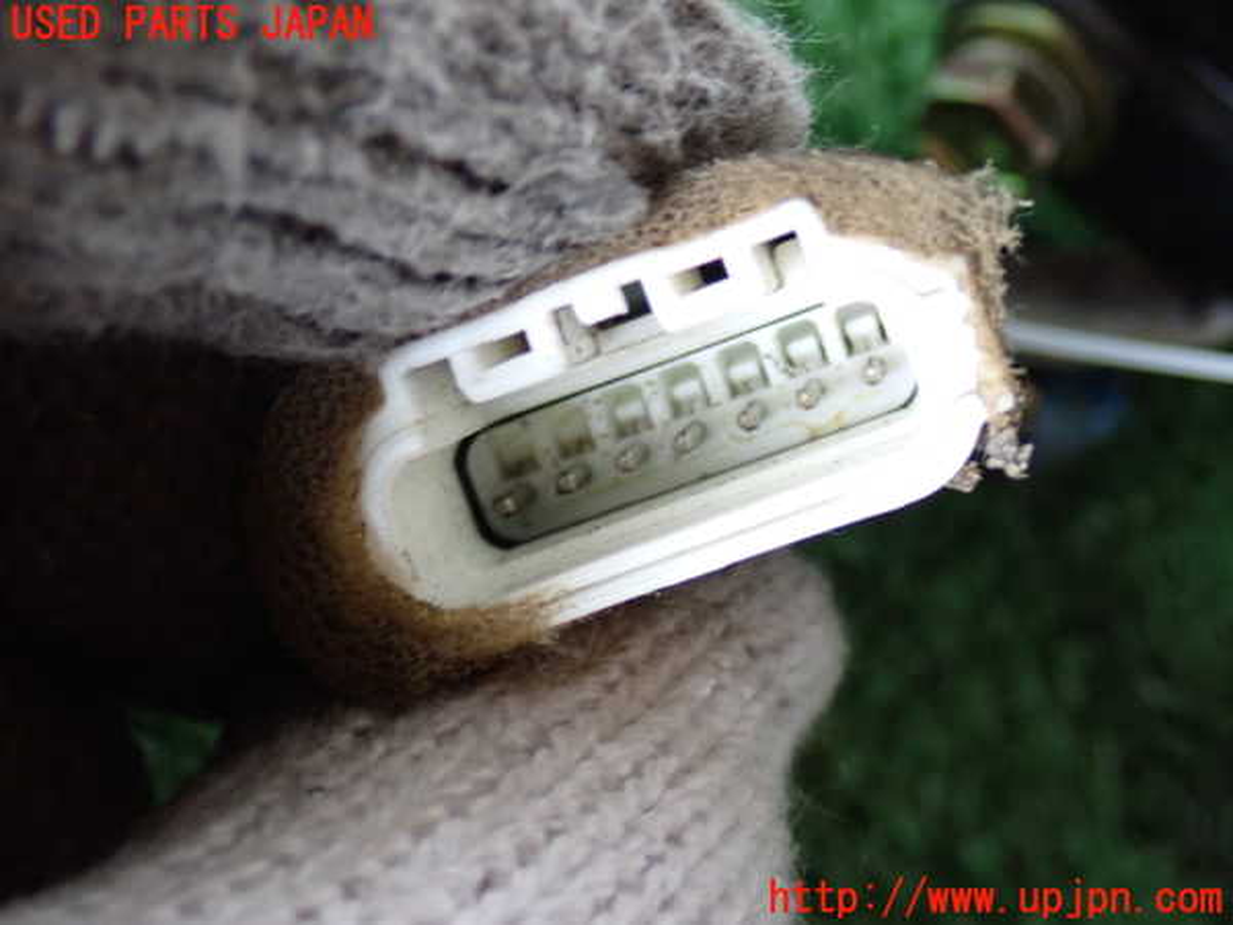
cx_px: 616
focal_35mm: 62
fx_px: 2208
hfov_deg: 31.2
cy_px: 462
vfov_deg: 23.7
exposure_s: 1/30
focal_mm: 11.09
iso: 800
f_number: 3.6
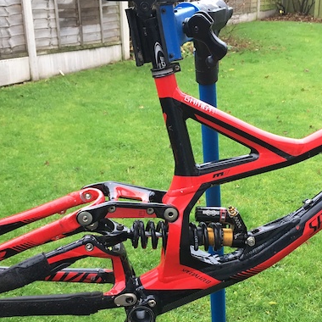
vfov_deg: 31.4
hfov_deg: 31.5
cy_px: 218
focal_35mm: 54
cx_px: 198
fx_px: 568
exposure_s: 1/33
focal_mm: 4.15
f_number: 2.2
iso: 50
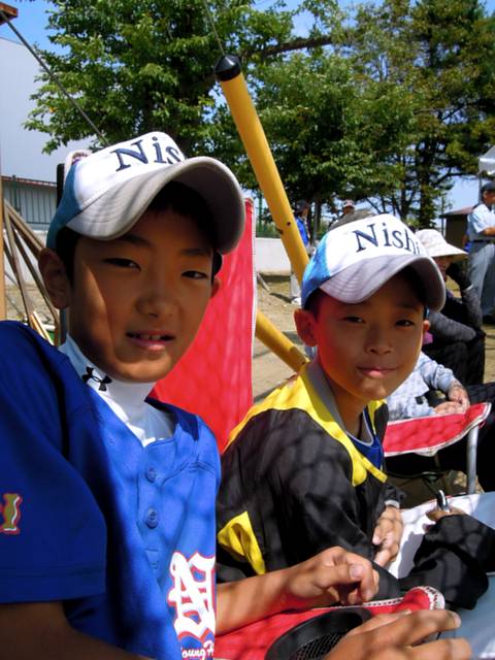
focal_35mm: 28
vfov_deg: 63.4
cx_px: 248
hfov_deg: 49.7
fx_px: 534
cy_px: 330
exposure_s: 1/1250
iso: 160
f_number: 4
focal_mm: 5
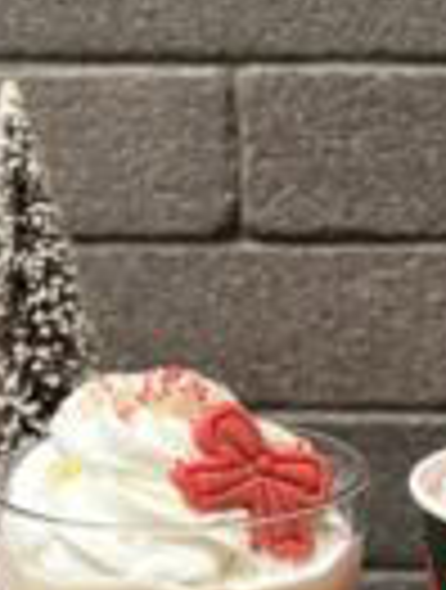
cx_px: 315
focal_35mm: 95
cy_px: 401
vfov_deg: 20.5
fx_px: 1624
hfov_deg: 15.6
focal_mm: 6
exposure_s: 1/60
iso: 250
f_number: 1.6
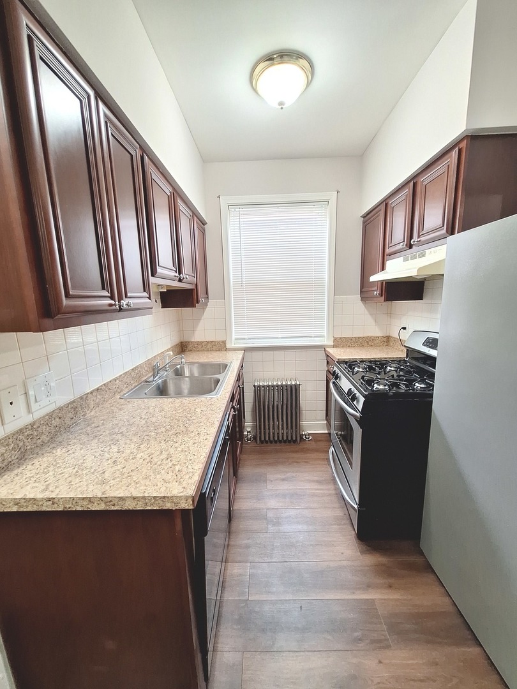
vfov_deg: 106.2
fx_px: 259
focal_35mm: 13
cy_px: 344
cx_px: 258
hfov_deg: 89.9
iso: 125
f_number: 2.2
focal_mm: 1.74
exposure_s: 1/40
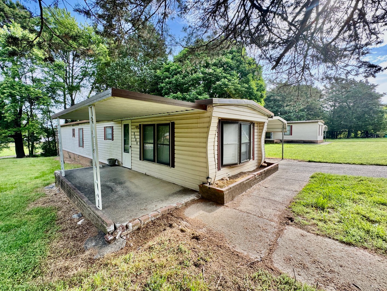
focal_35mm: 15
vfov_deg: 81.7
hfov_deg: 98.0
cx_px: 181
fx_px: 168
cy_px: 141
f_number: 2.2
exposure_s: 1/276
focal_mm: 2.22
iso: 40
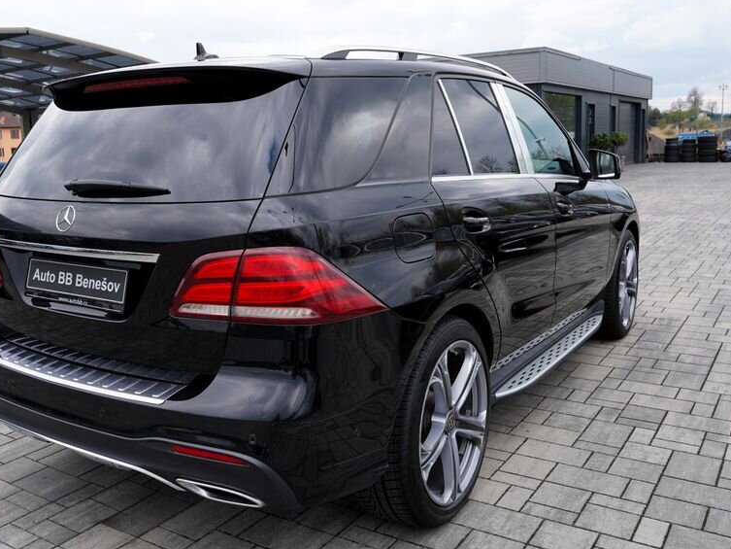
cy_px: 275
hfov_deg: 53.7
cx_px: 303
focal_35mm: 34
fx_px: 718
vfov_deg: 41.8
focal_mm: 26
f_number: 6.3
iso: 100
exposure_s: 1/160
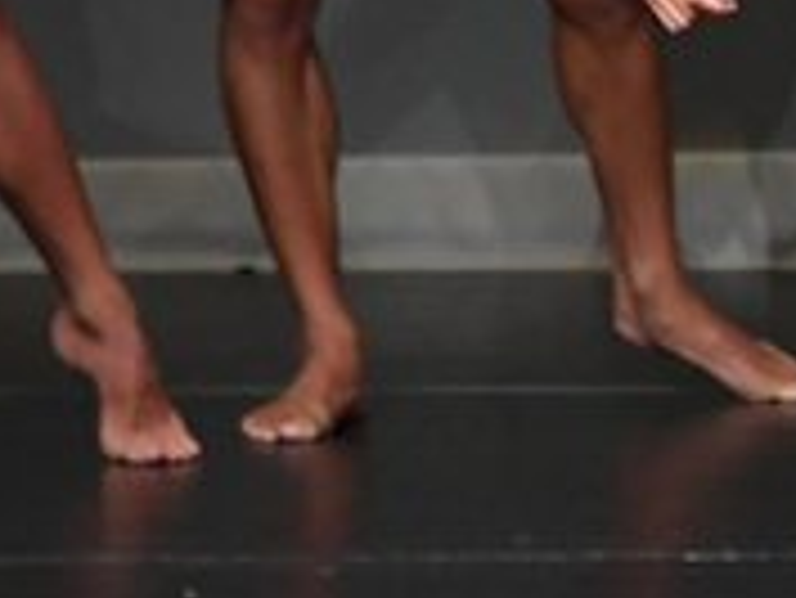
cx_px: 1662
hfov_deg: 1.5
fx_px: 30443
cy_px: 67
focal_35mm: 1323
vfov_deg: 1.1
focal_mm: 210
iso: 4000
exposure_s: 1/400
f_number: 5.6
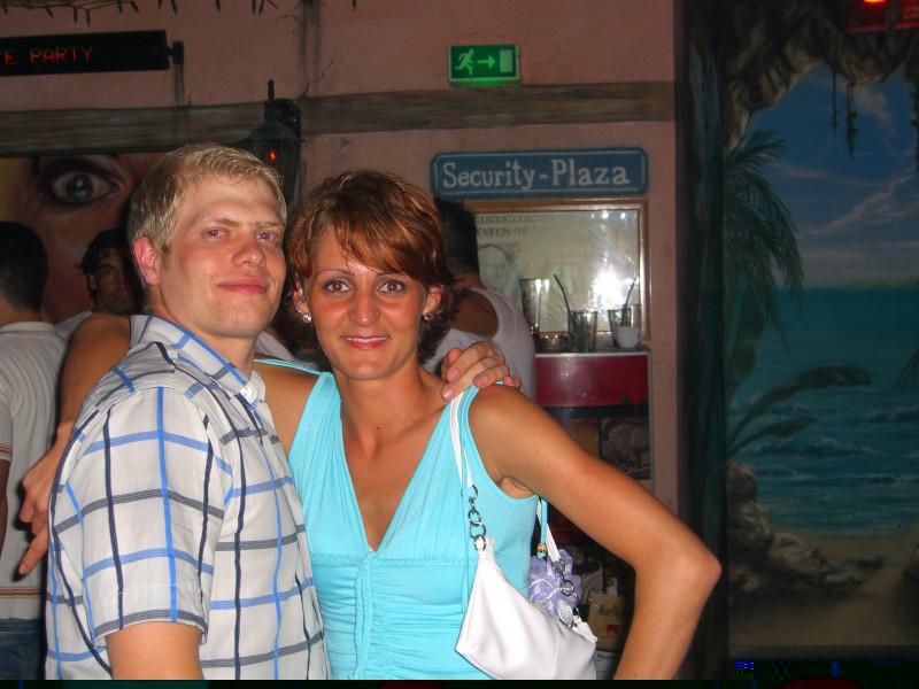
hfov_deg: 33.8
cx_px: 460
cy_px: 344
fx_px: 1513
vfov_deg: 25.7
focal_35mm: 57
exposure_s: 1/60
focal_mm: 11.8
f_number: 3.6
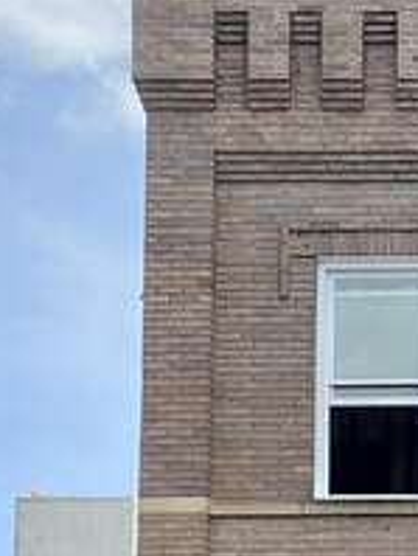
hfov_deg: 6.9
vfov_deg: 9.2
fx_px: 3374
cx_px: 738
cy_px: 739
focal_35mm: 210
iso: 20
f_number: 2
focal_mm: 6
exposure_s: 1/1453
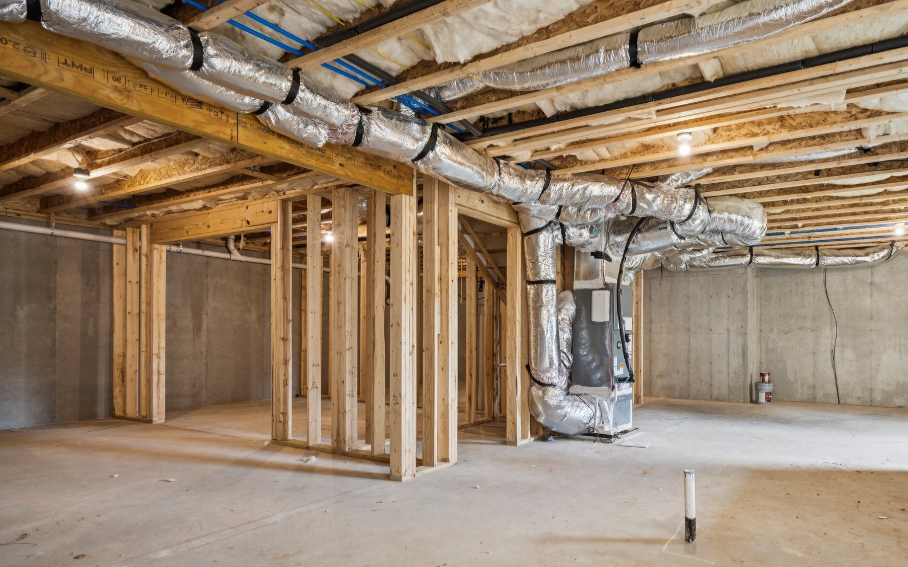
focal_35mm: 21
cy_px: 345
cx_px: 580
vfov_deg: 56.8
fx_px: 520
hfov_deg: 80.4
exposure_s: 1/40
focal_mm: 16
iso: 400
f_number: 5.6
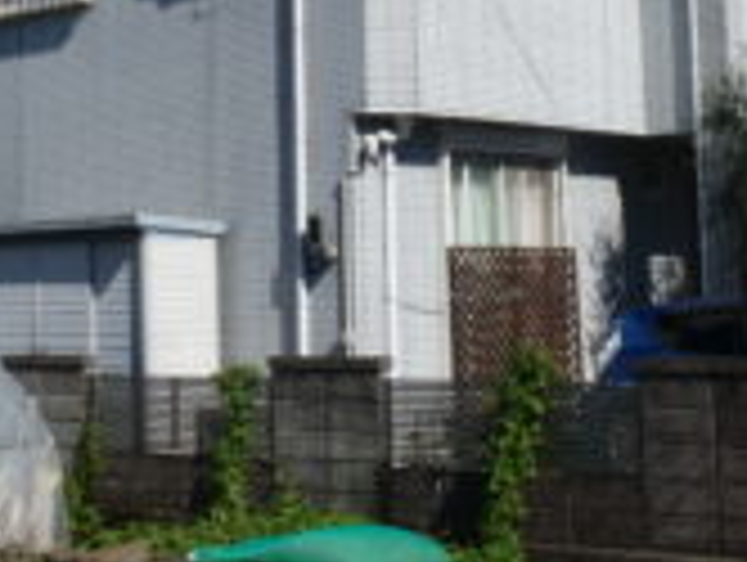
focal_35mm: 76
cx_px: 405
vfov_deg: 19.2
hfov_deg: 25.6
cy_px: 115
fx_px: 1642
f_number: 8.4
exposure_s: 1/400
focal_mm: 6.4
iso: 125
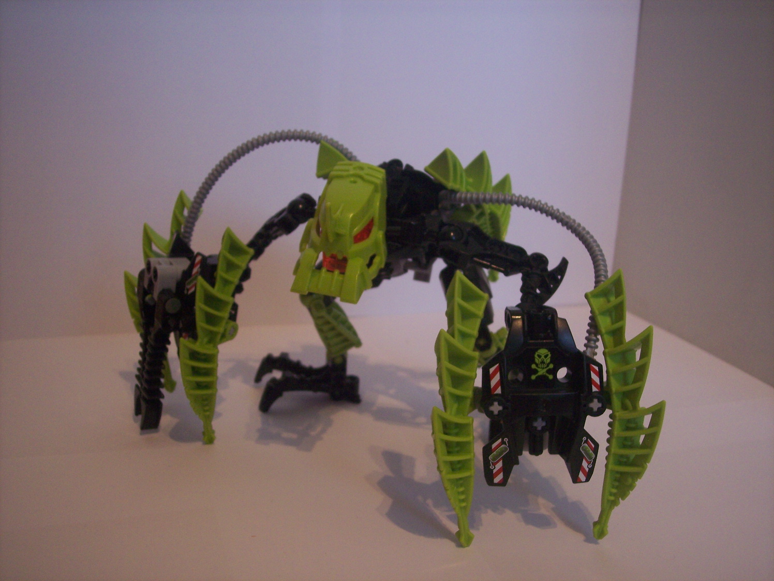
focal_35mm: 39
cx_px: 387
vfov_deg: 36.8
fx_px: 872
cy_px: 290
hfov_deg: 47.9
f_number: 3.4
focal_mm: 8
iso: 200
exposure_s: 1/8
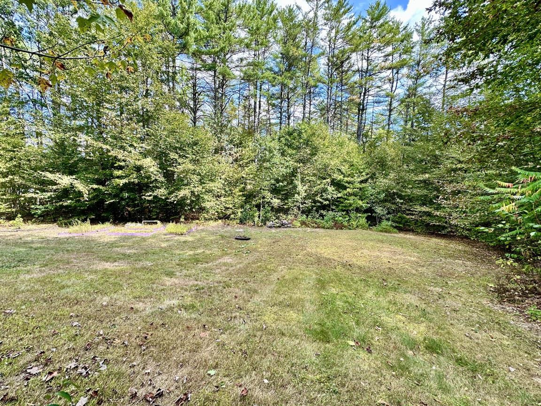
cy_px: 203
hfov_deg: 102.1
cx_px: 270
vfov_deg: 85.7
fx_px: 219
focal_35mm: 14
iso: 40
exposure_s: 1/232
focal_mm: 2.22
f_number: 2.2
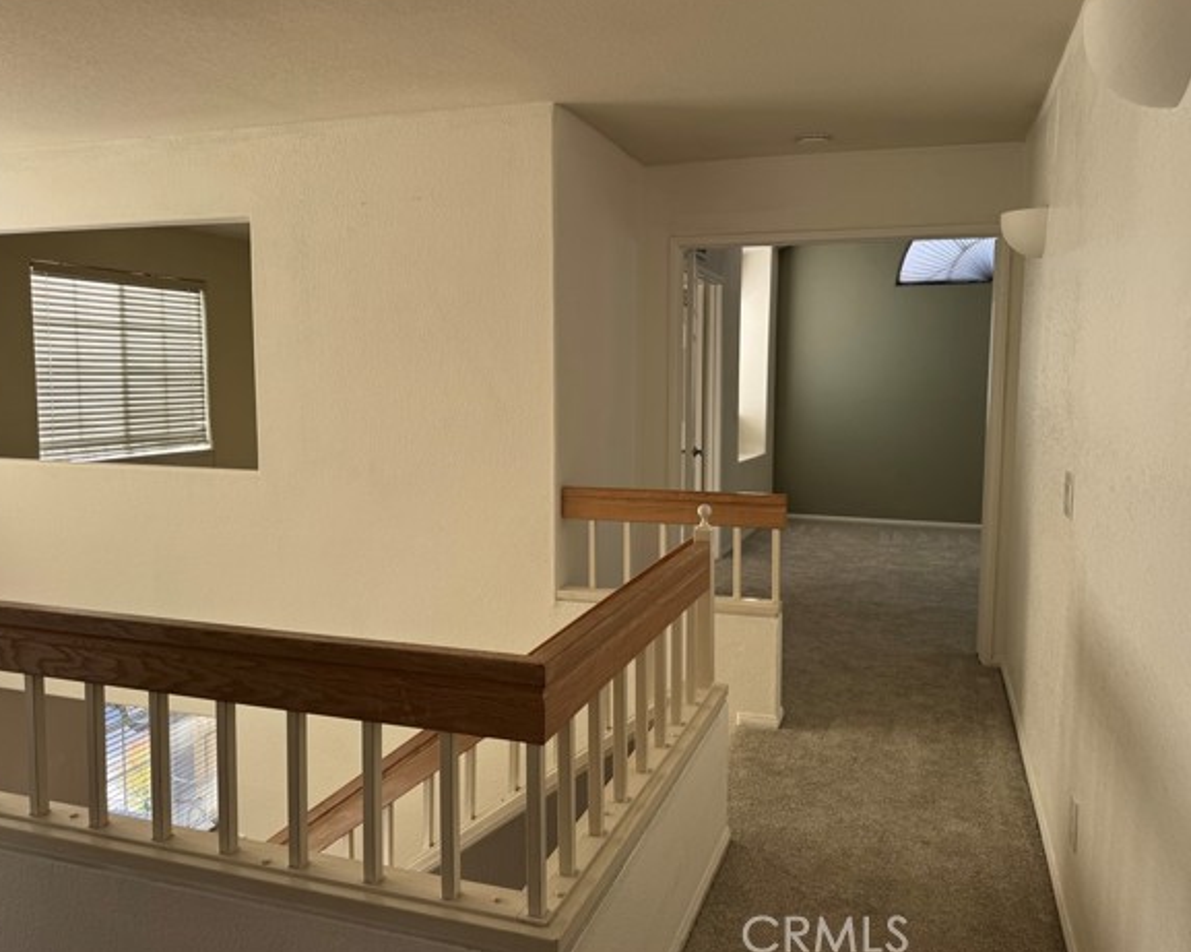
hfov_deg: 66.0
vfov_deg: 54.9
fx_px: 916
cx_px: 630
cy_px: 469
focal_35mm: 26
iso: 64
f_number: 1.78
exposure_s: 1/269
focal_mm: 6.76
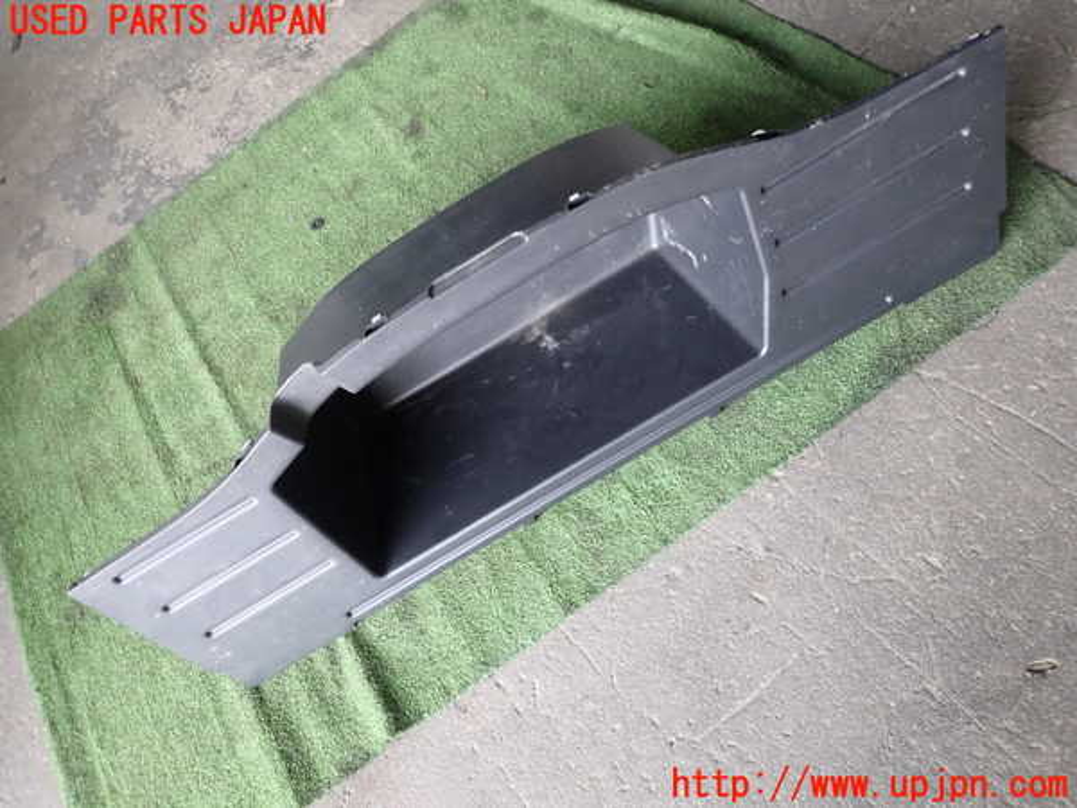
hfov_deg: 69.4
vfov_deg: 54.9
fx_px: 778
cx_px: 538
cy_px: 404
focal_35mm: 25
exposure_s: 1/60
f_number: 2
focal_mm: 4.5
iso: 200
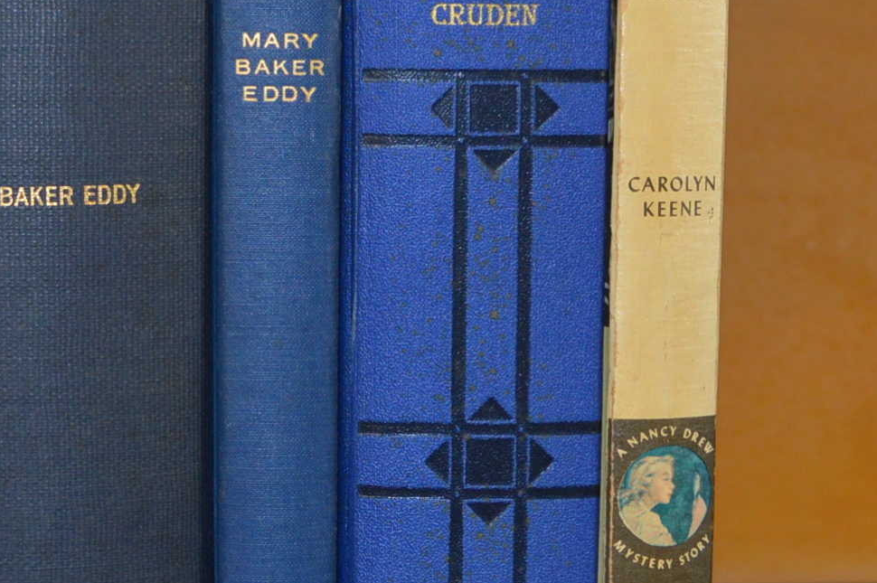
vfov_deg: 11.3
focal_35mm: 121
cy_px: 199
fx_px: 2945
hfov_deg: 16.9
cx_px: 373
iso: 400
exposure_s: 1/60
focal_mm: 26
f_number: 4.2
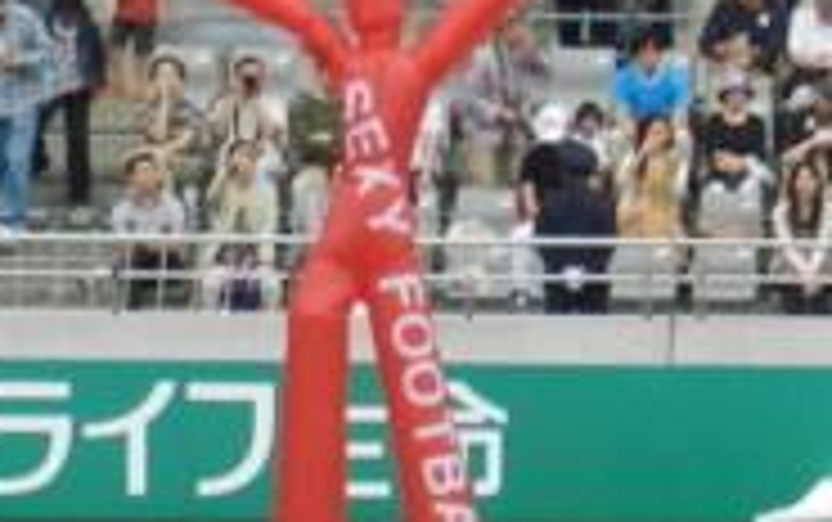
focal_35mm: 984
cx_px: 976
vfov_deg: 1.3
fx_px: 22332
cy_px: 729
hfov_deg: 2.1
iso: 160
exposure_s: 1/200
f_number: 5.6
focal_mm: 38.2
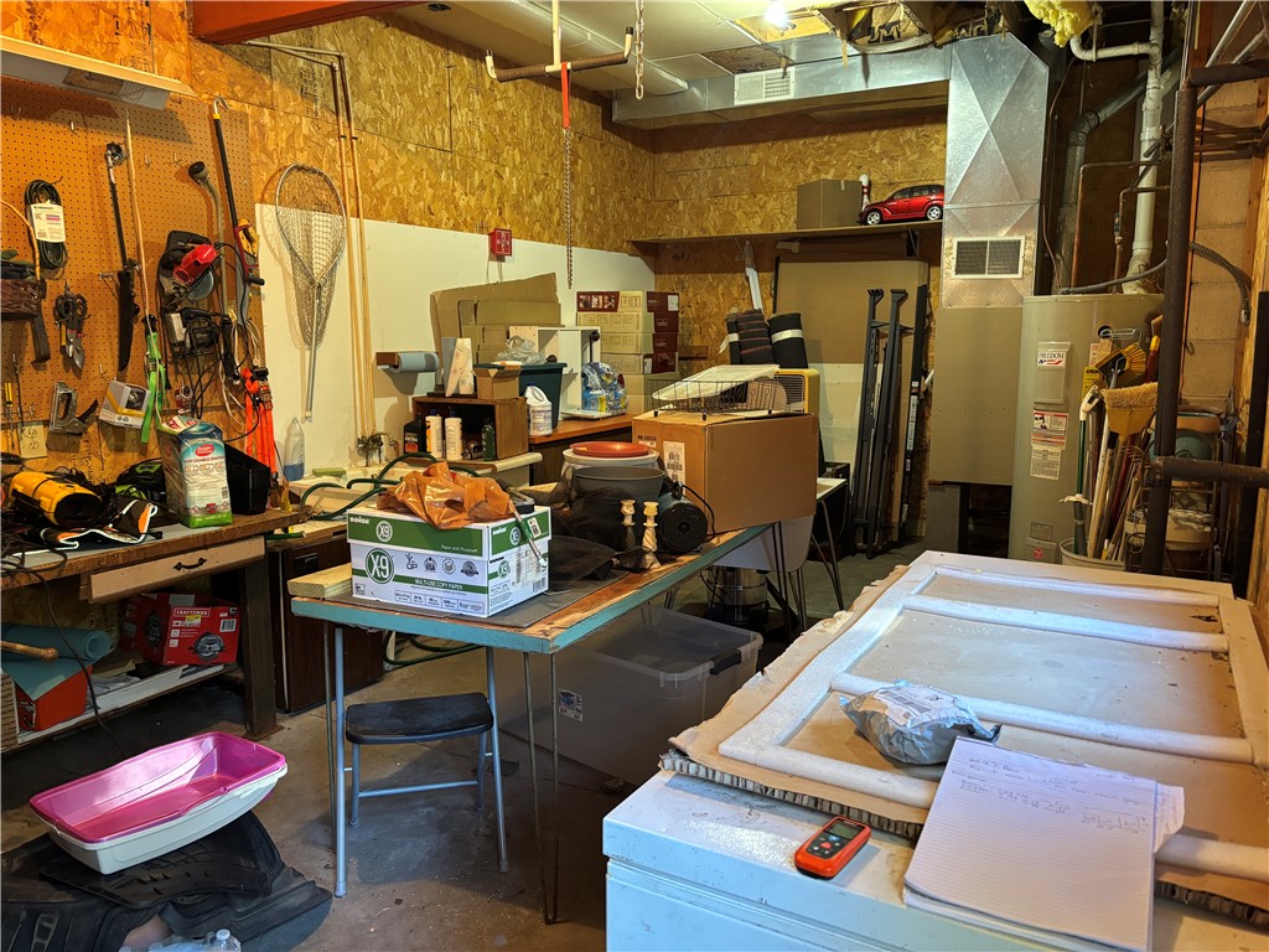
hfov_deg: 67.3
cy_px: 476
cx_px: 634
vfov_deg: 53.1
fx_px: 953
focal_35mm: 26
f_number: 1.6
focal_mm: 5.96
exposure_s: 1/60
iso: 400
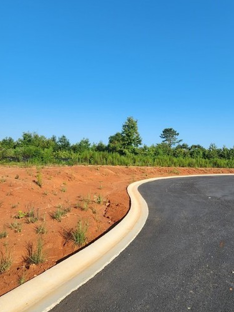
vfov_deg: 81.1
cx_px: 160
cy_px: 129
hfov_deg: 63.9
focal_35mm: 20
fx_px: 180
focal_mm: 2.2
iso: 50
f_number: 2.2
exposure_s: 1/1307
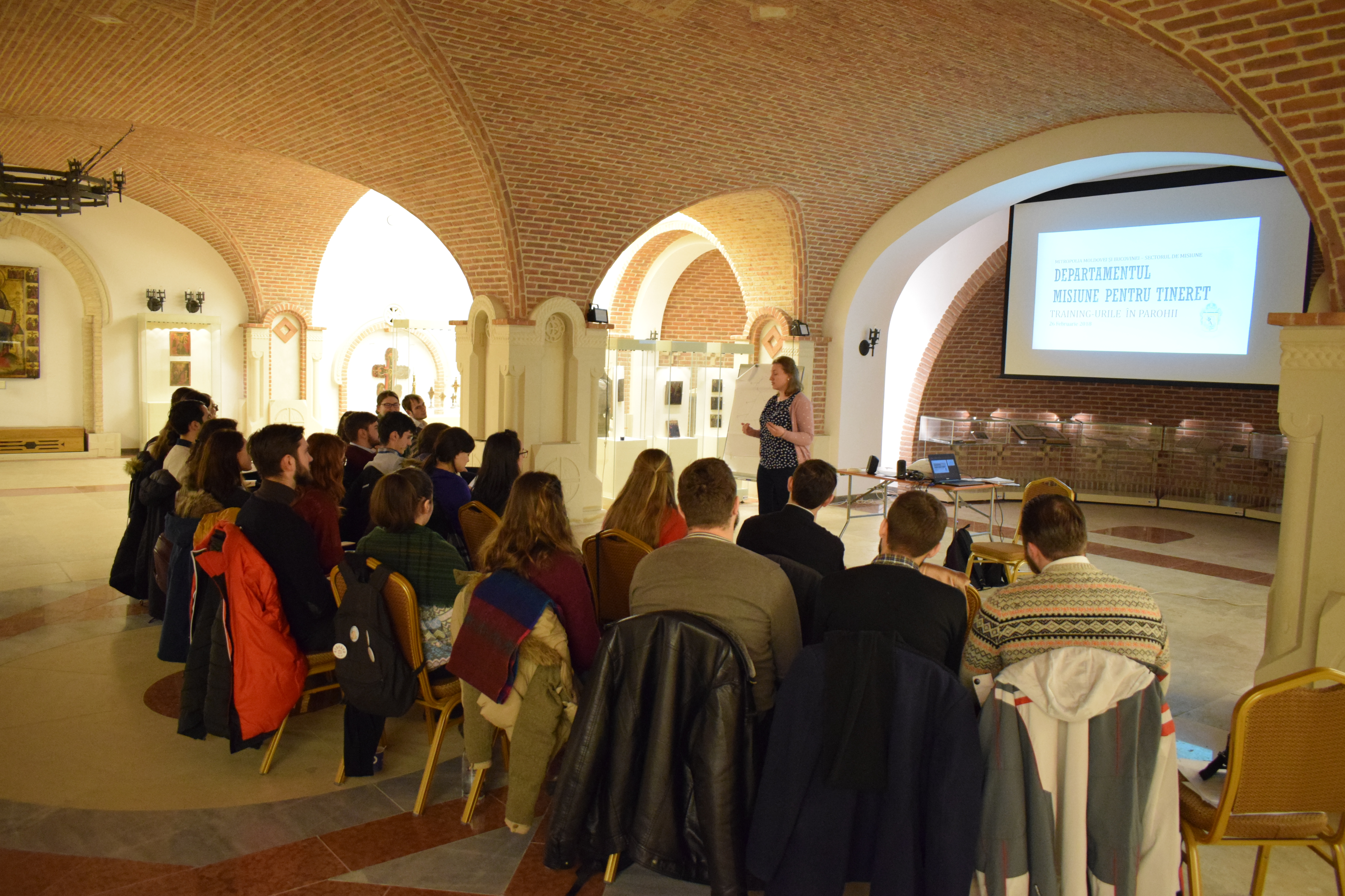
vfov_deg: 47.9
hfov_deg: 67.4
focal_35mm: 27
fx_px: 1009
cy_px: 448
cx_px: 672
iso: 3200
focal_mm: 18
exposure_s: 1/60
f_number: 3.5
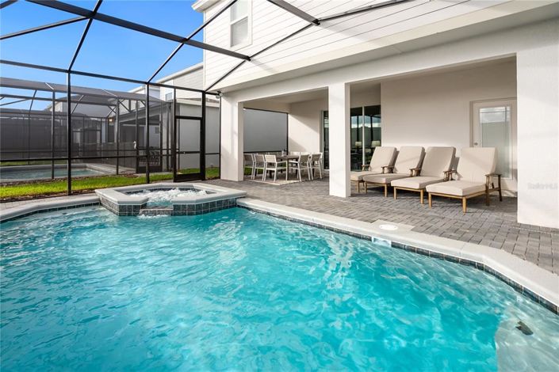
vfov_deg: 73.7
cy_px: 186
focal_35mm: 16
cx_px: 280
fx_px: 248
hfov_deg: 96.7
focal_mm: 16
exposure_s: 1/100
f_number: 5
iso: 80
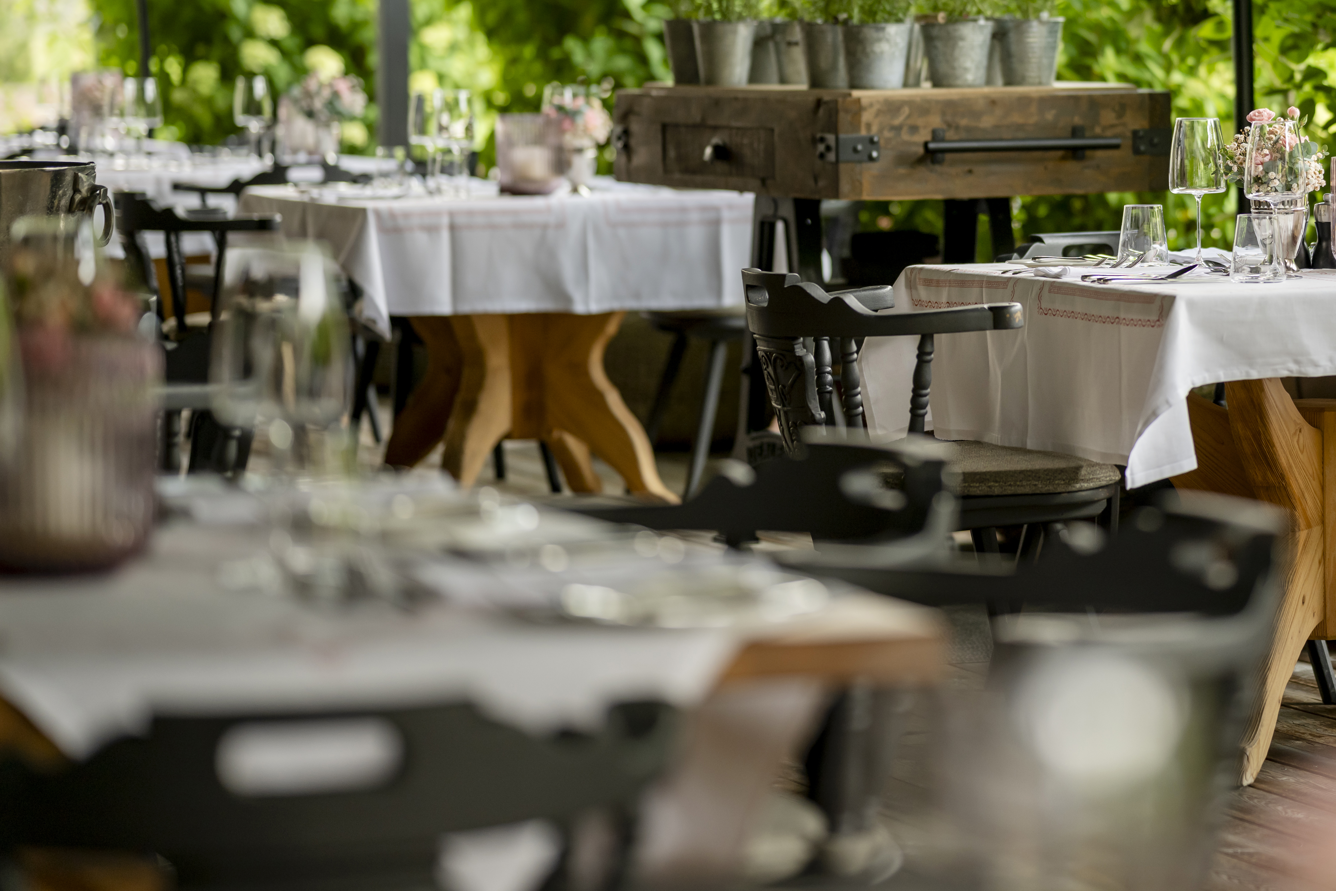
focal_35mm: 131
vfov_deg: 10.4
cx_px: 1017
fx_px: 4861
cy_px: 213
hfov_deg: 15.6
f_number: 1.8
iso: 250
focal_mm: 85
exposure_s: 1/640
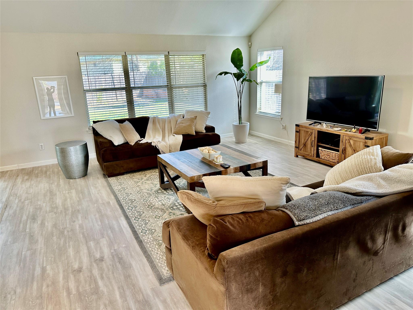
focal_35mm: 24
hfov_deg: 71.6
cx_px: 206
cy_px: 155
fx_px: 286
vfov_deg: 56.8
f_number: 1.78
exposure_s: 1/120
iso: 125
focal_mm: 6.86
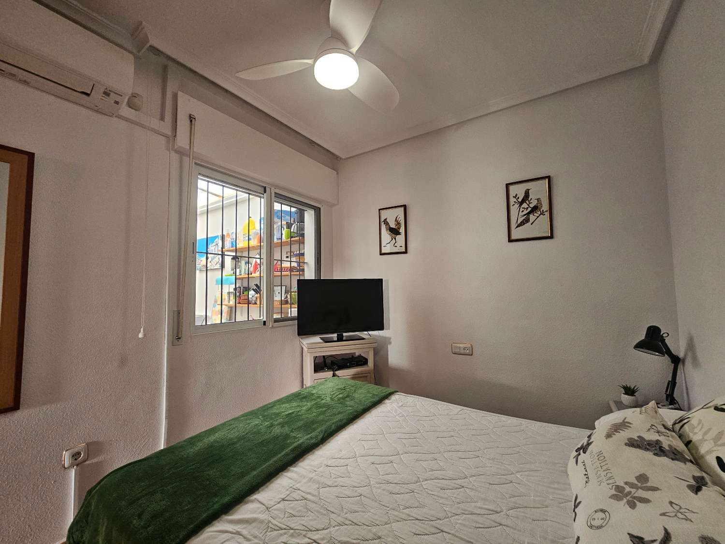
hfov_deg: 106.2
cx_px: 362
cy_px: 272
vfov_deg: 89.9
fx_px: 272
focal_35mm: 13
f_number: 2.2
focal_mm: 2.2
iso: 250
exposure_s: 1/50
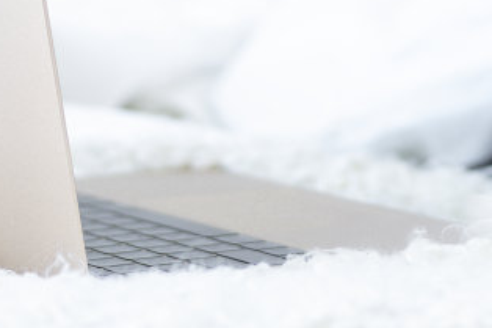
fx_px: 3483
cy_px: -329
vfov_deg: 5.3
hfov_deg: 8.0
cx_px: 567
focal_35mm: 255
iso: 320
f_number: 1.8
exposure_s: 1/200
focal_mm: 50
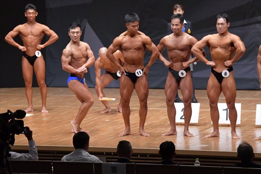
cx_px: 130
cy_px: 87
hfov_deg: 9.5
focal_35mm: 217
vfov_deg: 6.3
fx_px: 1573
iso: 8000
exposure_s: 1/400
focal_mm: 145
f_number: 5.6
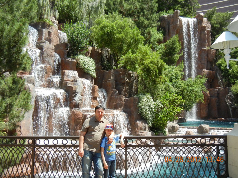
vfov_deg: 41.8
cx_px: 119
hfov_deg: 54.0
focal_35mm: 34
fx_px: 234
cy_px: 89
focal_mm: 6.2
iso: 160
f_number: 3.6
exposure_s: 1/546
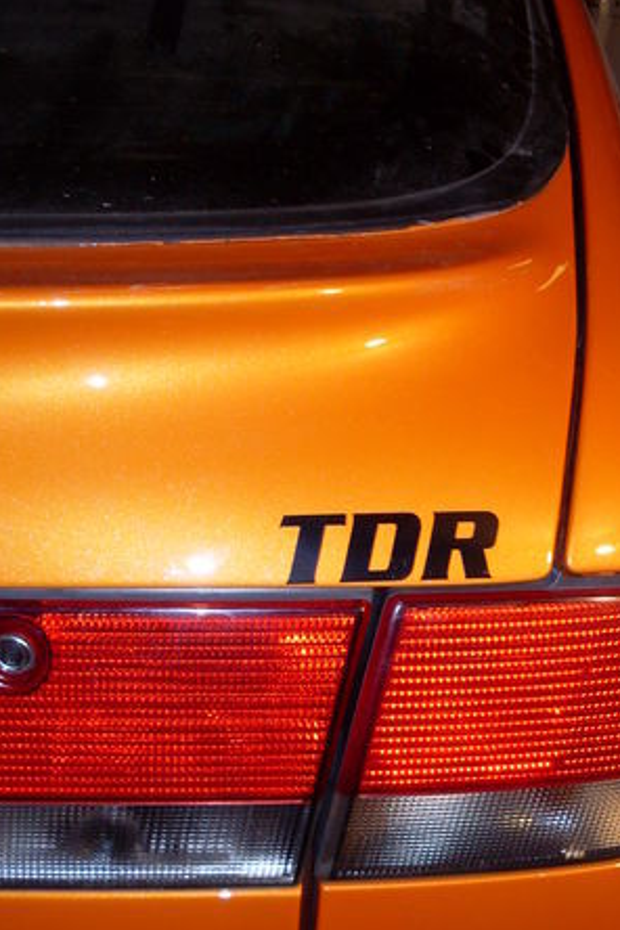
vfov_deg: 34.6
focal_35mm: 57
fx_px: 1472
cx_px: 364
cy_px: 649
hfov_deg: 23.7
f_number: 2.8
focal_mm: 6.3
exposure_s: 1/45
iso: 100
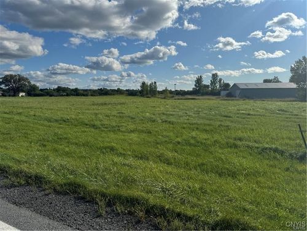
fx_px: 213
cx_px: 154
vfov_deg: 56.8
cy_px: 116
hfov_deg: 71.6
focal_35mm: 24
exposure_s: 1/10417
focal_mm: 6.76
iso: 80
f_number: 1.78
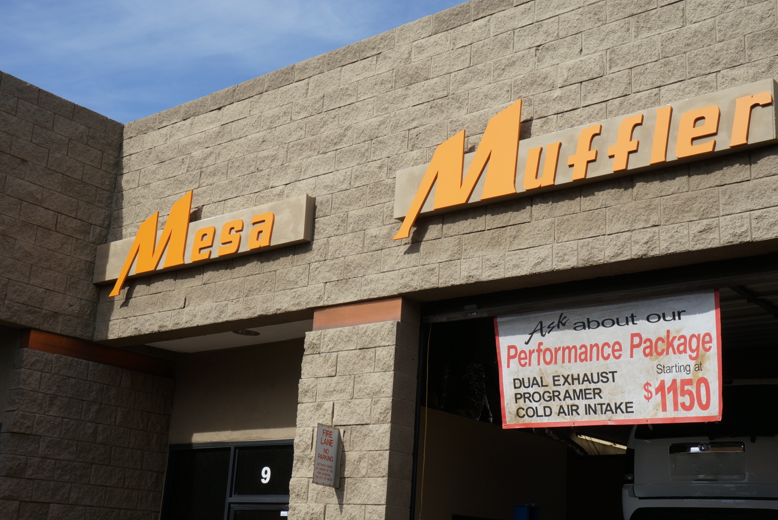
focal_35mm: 47
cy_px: 268
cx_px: 411
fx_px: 1007
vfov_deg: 28.9
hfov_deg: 42.2
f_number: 9
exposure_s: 1/200
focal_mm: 27
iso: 100
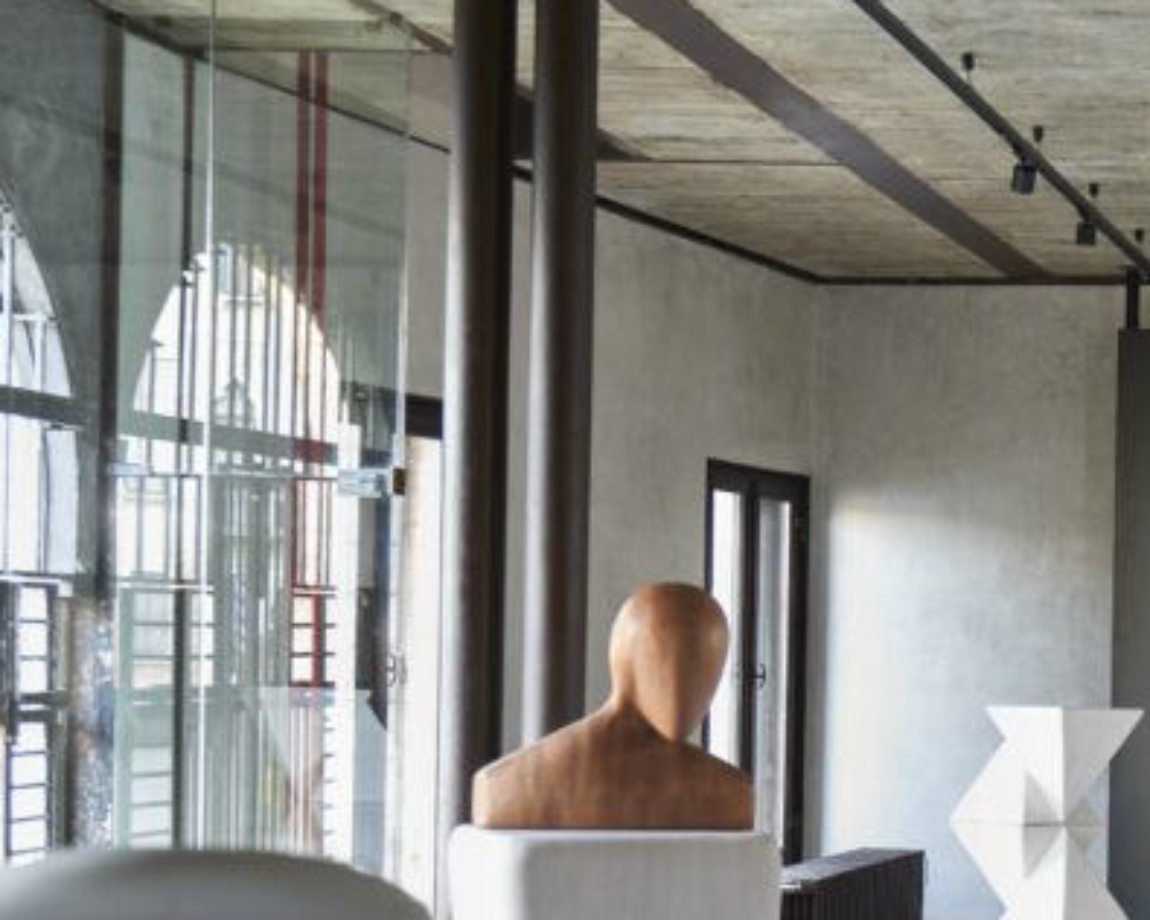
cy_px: 750
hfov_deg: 20.5
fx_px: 2995
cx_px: 1333
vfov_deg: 17.3
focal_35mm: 88
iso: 100
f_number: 4
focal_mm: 35
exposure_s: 1.6
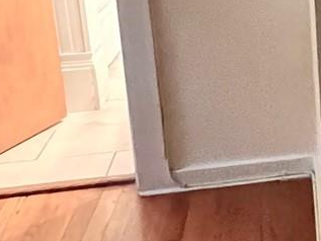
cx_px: 558
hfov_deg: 18.7
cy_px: -19
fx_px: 779
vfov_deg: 17.1
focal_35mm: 84
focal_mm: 1.57
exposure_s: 1/60
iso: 800
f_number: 1.8
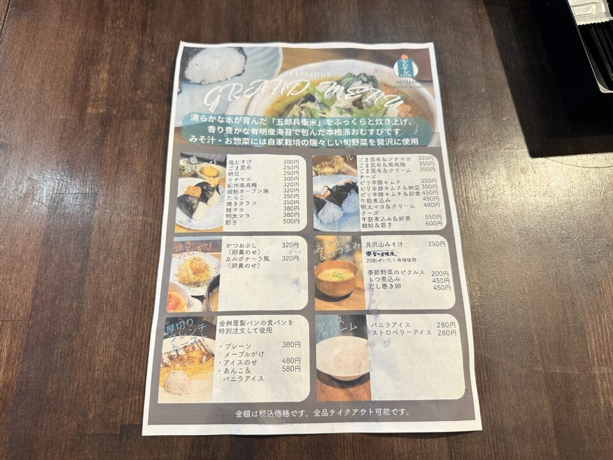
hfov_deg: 71.6
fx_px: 425
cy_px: 230
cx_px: 306
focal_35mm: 24
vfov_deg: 56.8
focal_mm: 6.86
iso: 200
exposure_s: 1/120
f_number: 1.78
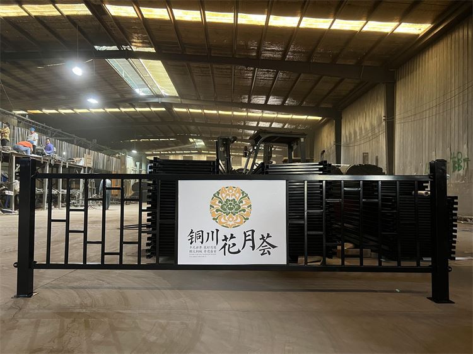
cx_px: 236
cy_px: 177
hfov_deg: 67.3
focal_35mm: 26
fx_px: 355
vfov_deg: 53.0
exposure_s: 1/60
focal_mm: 5.7
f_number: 1.5
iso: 400
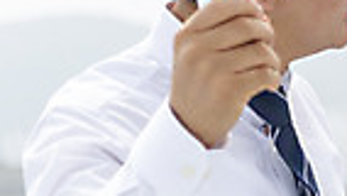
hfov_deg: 8.3
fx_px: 2283
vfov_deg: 4.9
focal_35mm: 248
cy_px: 2
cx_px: 673
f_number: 2.8
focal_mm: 56
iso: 400
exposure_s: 1/8000
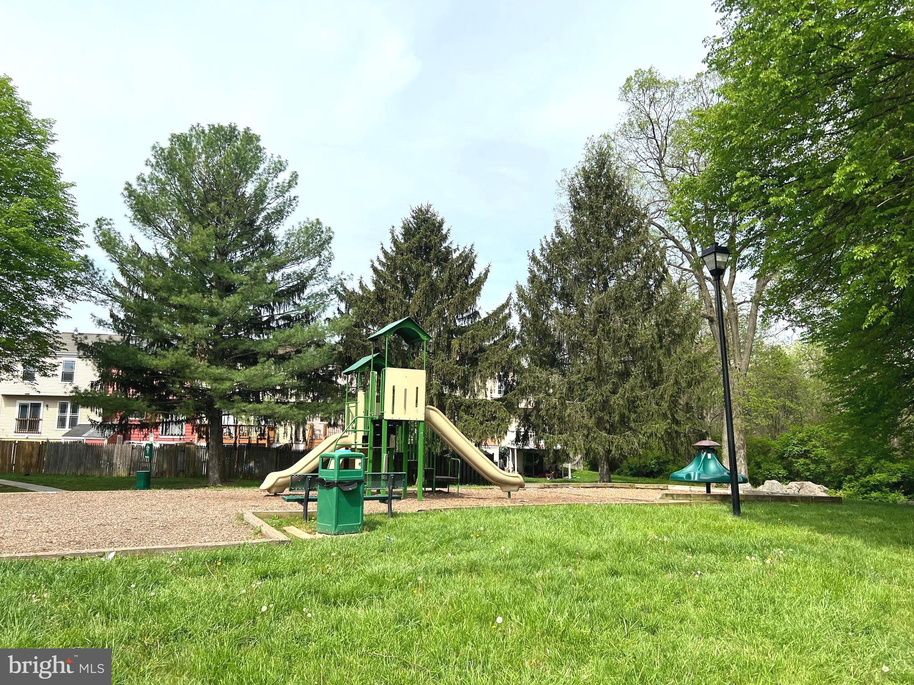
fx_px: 687
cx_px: 457
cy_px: 342
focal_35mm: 26
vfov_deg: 53.1
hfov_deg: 67.3
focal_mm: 5.7
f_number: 1.5
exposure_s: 1/4274
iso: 50
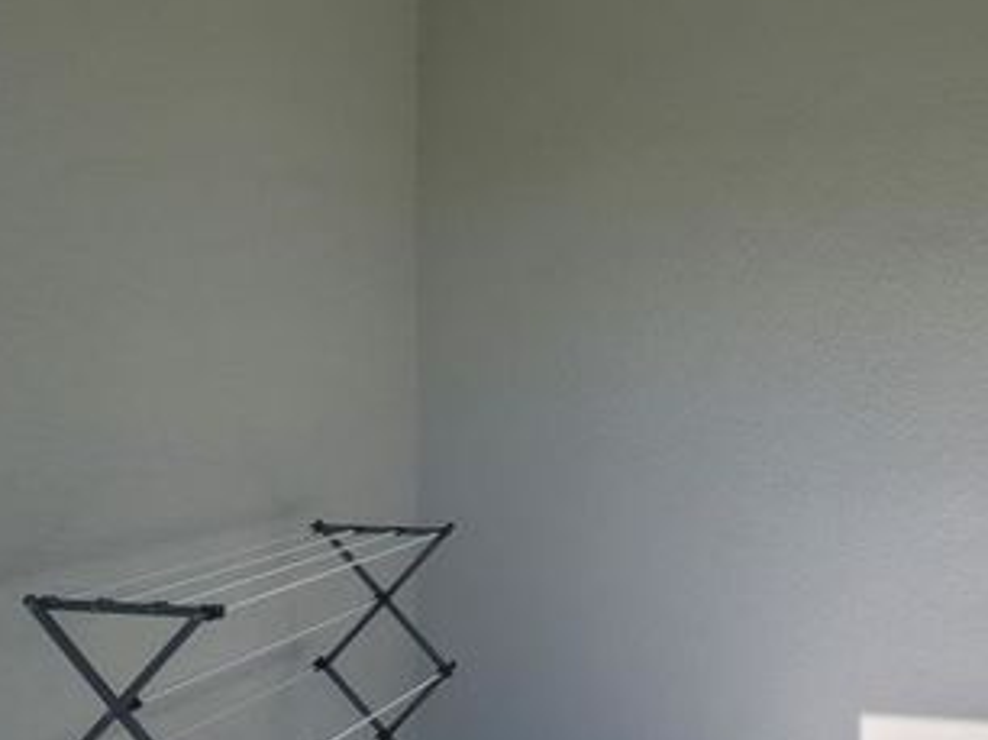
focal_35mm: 30
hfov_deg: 54.3
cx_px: 841
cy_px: 388
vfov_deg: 46.7
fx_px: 856
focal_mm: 2.2
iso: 64
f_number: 2.2
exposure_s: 1/1225
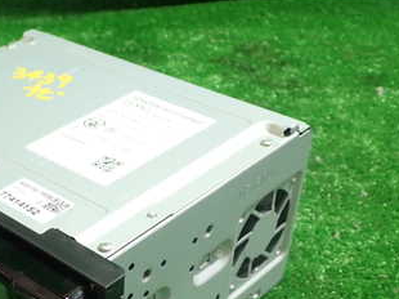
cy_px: 242
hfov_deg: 29.9
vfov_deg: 23.3
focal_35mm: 62
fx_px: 714
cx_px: 39
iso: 200
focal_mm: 5.79
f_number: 2.4
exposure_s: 1/30
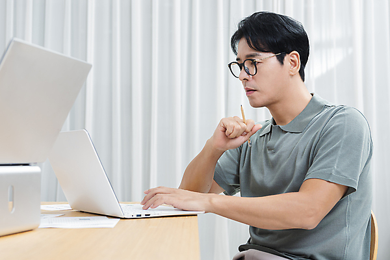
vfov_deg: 21.9
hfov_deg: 32.4
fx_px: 672
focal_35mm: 62
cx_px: 195
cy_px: 130
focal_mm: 62
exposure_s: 1/80
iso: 100
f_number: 5.6
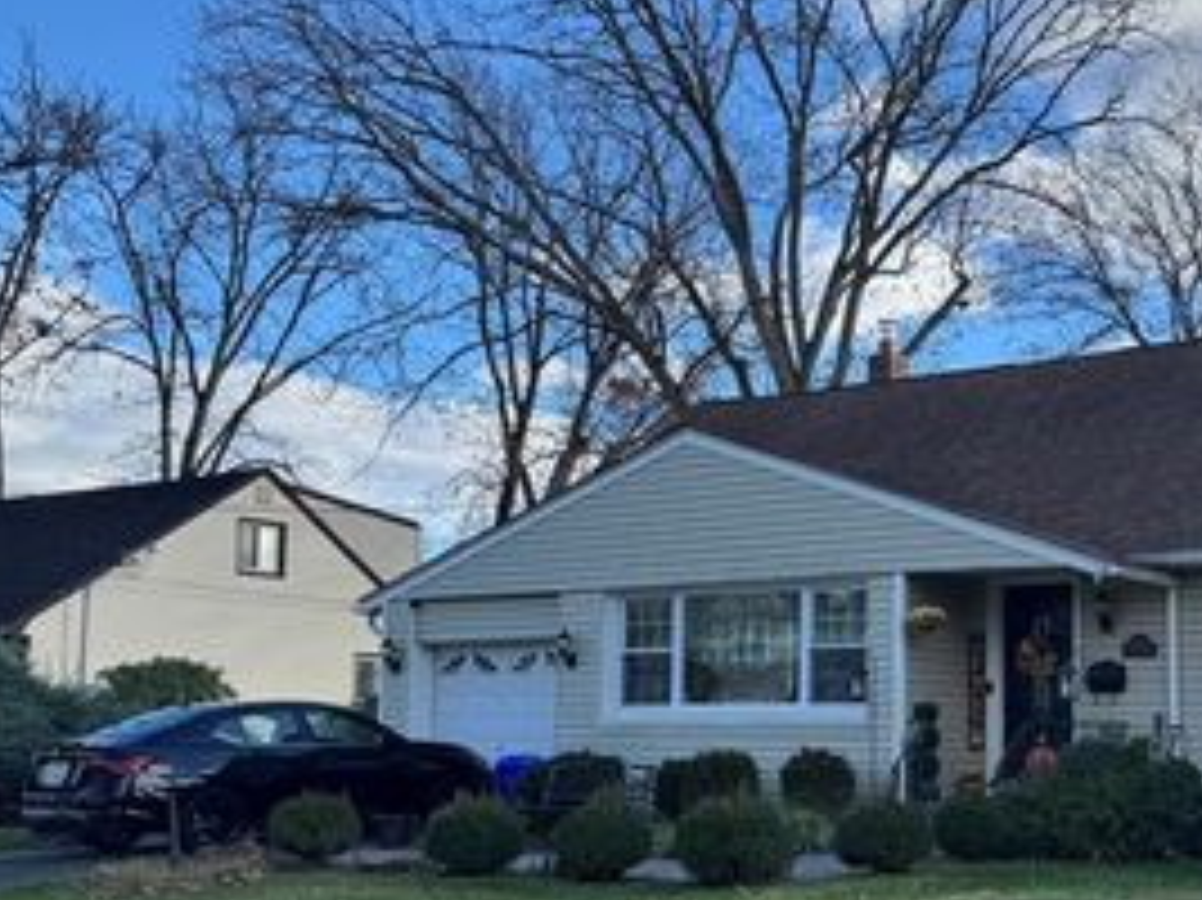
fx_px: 1562
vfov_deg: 31.8
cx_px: 1031
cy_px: 614
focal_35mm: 45
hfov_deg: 39.7
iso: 80
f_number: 1.78
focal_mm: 6.76
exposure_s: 1/2331
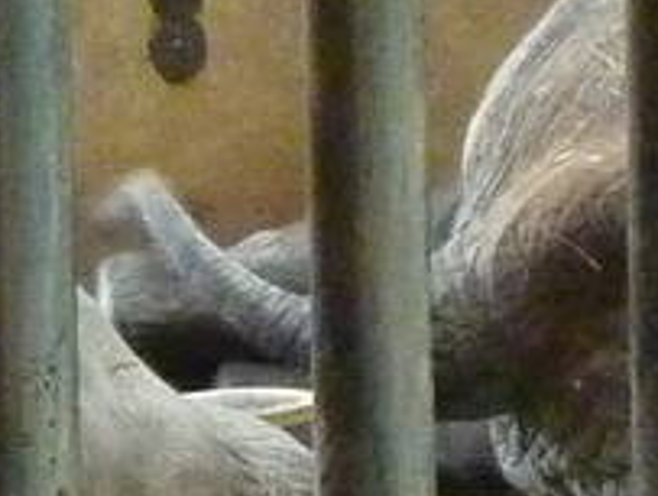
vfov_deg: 4.2
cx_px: -94
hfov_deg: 5.6
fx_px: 6741
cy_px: 65
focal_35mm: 354
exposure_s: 1/25
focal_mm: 7.3
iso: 800
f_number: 3.7
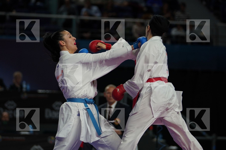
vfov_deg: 6.1
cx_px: 113
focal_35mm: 226
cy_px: 75
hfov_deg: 9.1
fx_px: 1419
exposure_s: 1/1000
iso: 640
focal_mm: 151
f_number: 2.8
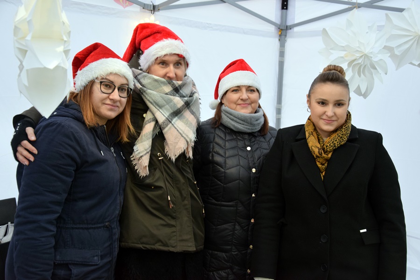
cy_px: 140
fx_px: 525
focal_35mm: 45
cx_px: 210
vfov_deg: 29.9
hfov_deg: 43.6
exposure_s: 1/100
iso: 1100
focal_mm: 30
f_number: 4.2
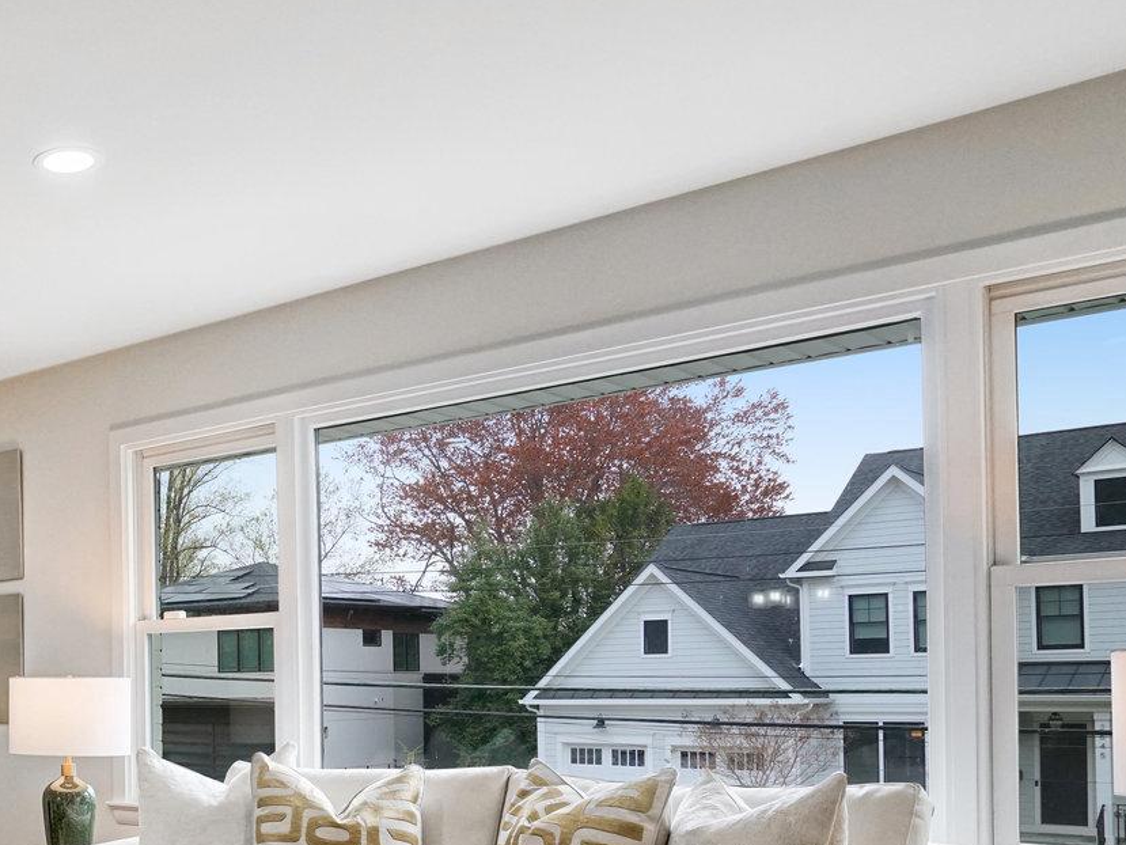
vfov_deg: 36.5
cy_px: 673
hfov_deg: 41.7
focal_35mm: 38
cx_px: -27
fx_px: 1236
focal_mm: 16
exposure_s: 1/160
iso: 1250
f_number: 8
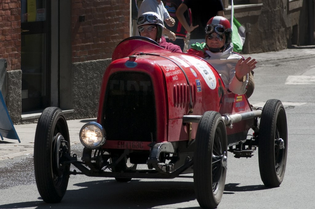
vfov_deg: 6.1
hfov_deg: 9.2
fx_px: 1966
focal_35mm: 225
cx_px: 158
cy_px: 104
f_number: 7.1
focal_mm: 150
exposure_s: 1/800
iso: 200
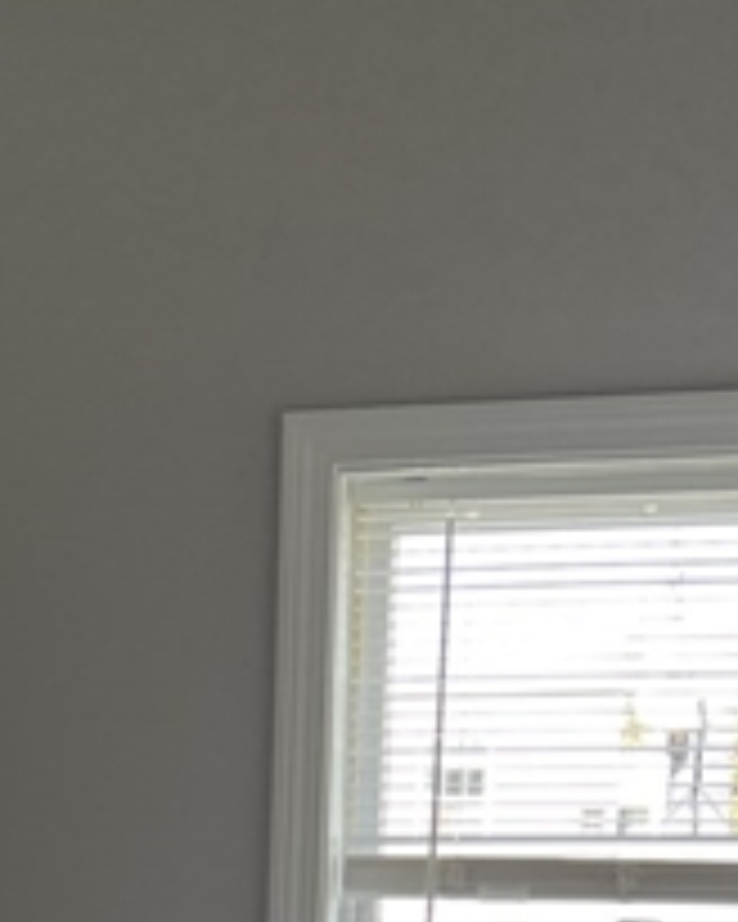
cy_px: 1232
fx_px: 2594
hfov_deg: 15.6
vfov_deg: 18.6
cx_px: -153
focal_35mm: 95
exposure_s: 1/121
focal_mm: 5.7
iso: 64
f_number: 1.5
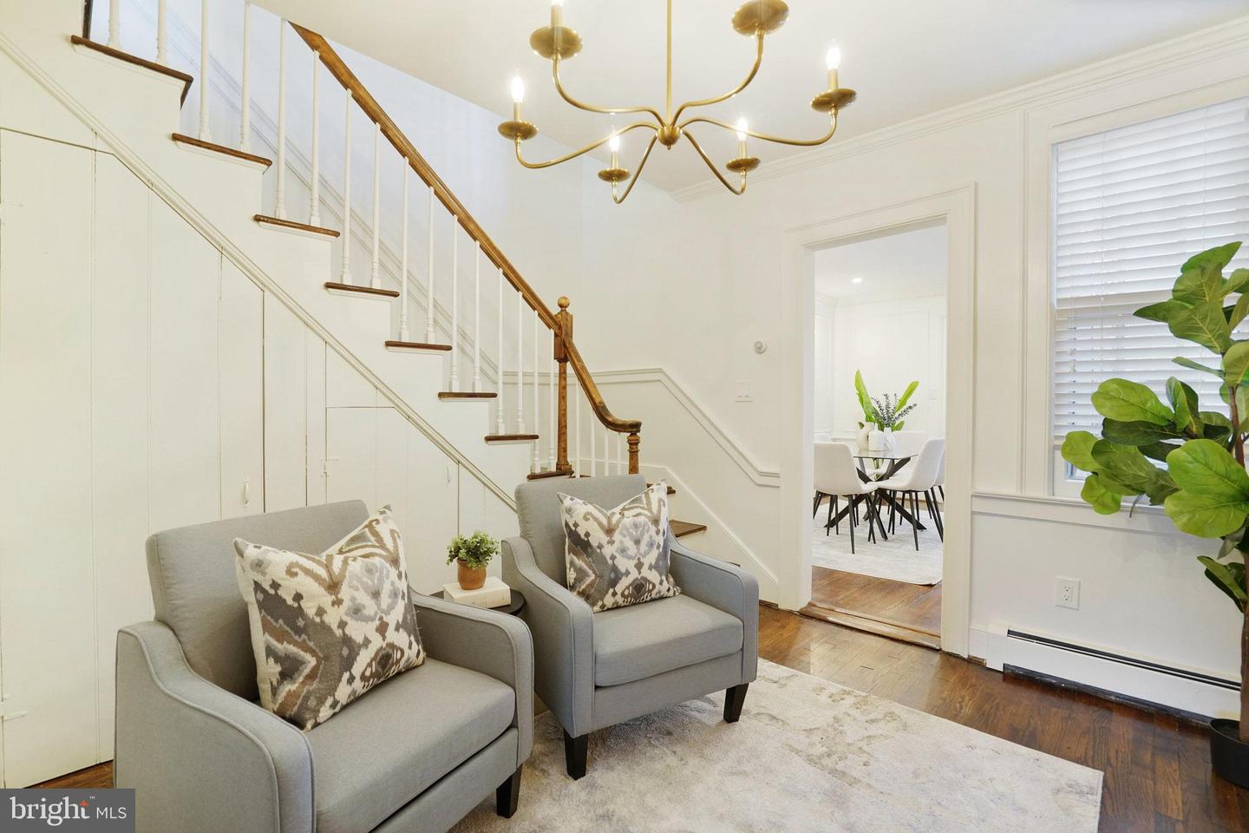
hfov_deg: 96.7
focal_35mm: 16
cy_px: 416
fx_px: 555
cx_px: 624
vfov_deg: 73.7
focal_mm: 16
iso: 1250
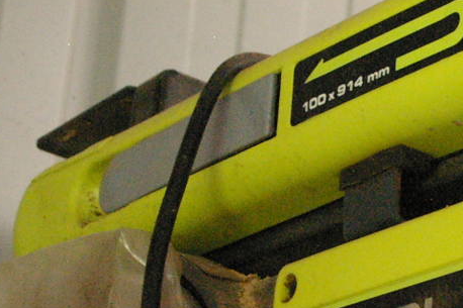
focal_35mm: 151
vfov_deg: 9.1
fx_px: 1941
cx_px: 423
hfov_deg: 13.5
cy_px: 223
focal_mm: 30
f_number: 6.7
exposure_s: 1/90
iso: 3200
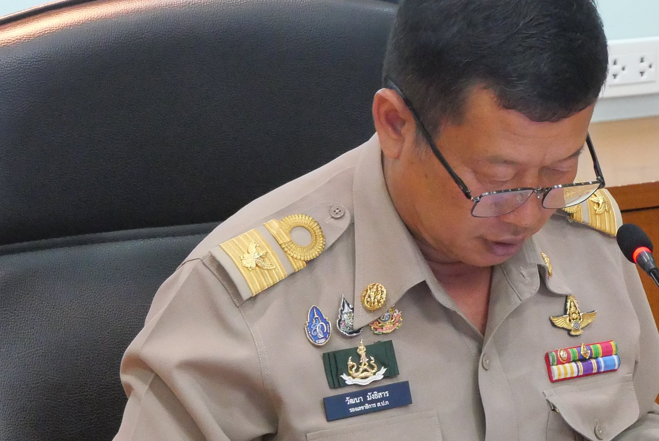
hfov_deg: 7.2
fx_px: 5238
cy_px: 212
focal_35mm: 286
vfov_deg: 4.8
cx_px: 498
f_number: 7.1
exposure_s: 1/30
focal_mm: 60
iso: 3200
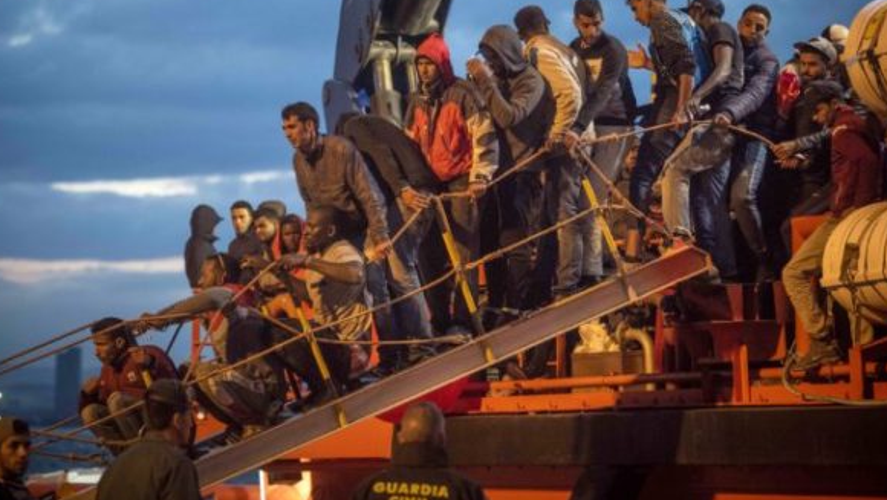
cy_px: 181
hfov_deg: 16.0
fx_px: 3153
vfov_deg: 9.1
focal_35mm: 134
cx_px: 419
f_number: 2.8
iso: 3200
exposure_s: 1/125
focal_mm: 116
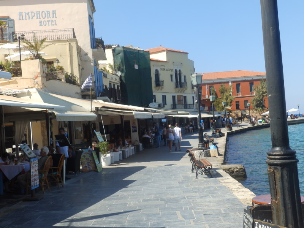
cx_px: 152
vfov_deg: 31.5
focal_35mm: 46
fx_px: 404
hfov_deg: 41.2
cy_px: 114
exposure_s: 1/320
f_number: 4.5
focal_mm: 8.2
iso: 80
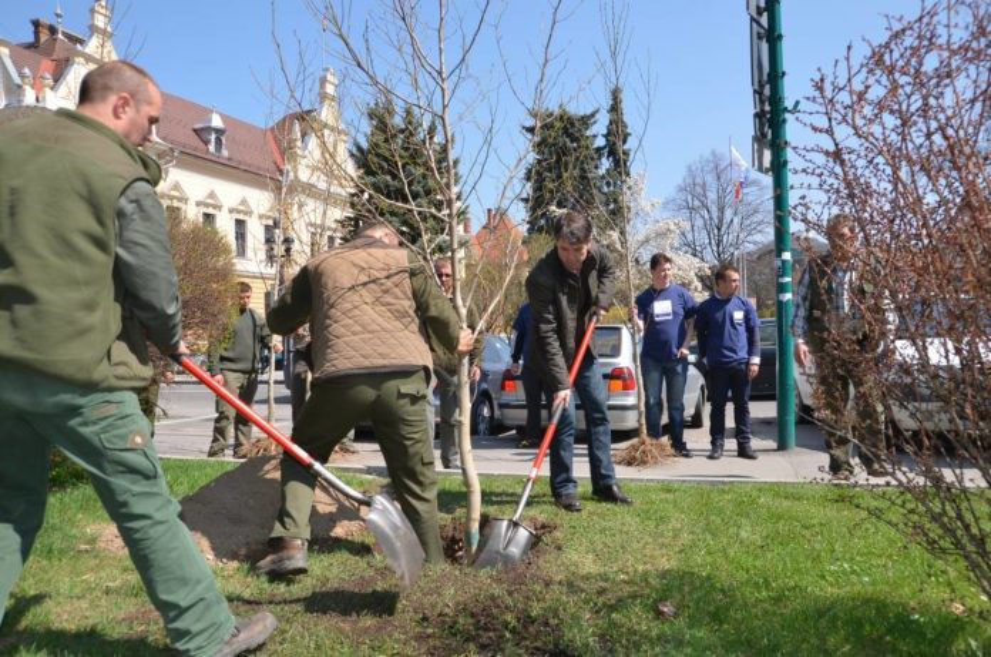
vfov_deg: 28.0
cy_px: 328
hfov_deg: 41.2
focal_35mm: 48
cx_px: 496
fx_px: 1319
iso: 100
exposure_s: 1/250
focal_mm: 32
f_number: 5.6
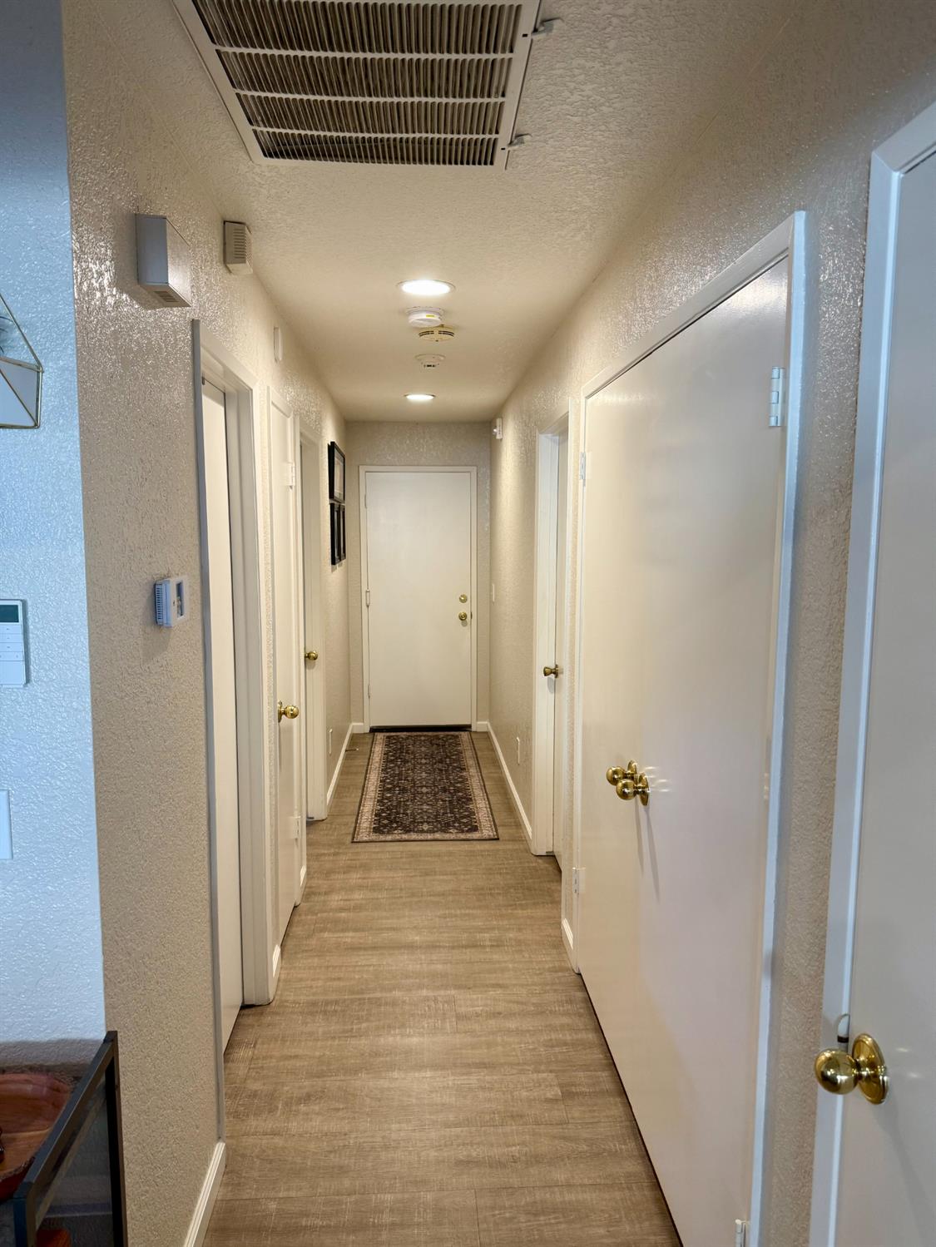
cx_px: 468
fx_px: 865
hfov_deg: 56.8
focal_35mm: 24
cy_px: 624
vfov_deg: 71.6
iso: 160
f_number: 1.78
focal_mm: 6.76
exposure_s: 1/60
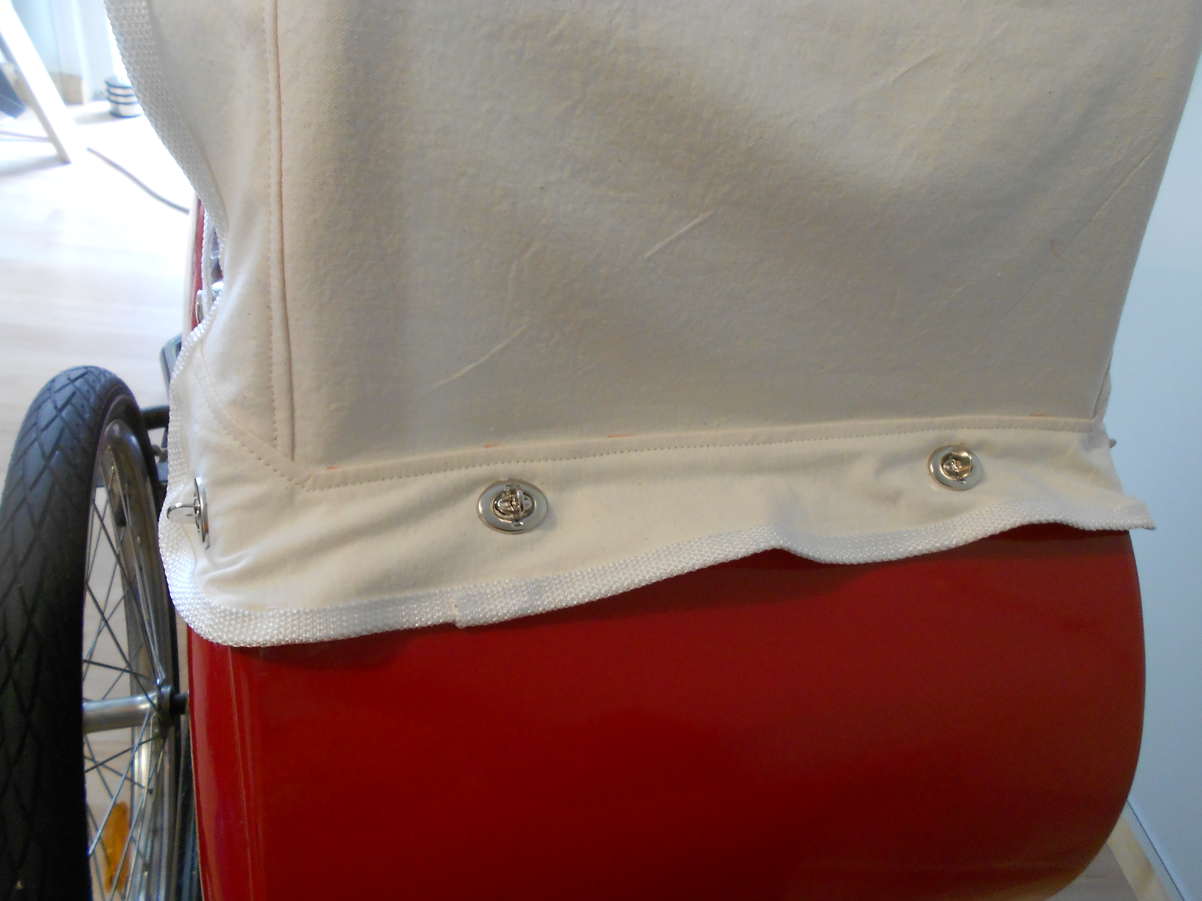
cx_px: 601
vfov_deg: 53.1
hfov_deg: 67.3
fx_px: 903
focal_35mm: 26
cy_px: 450
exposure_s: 1/30
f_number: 3.2
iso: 250
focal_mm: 4.6
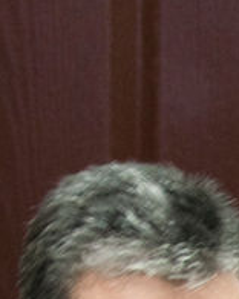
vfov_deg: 3.0
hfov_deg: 2.4
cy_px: 567
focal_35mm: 648
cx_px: 636
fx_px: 5730
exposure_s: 1/30
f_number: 2.8
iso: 560
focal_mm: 70
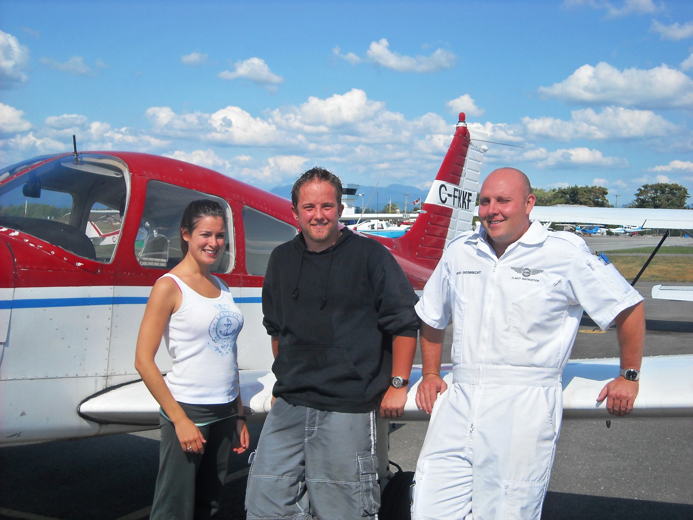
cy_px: 260
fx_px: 1081
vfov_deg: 27.0
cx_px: 346
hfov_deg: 35.5
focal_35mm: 54
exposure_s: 1/296
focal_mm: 8.85
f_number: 6.6
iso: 64
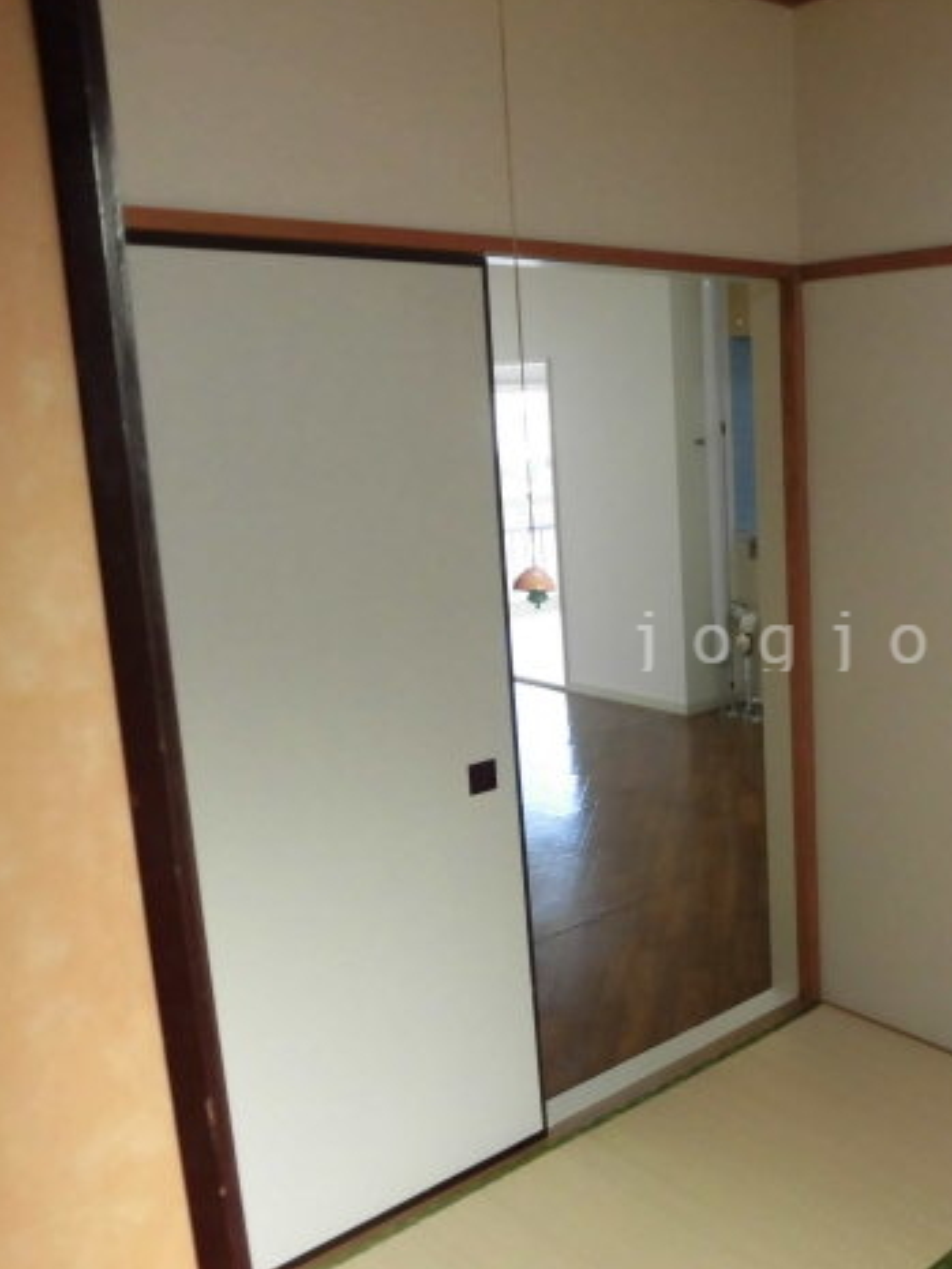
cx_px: 818
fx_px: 1210
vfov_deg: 55.3
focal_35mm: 33
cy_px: 639
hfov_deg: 40.4
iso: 250
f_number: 3.1
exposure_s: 1/40
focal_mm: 4.3
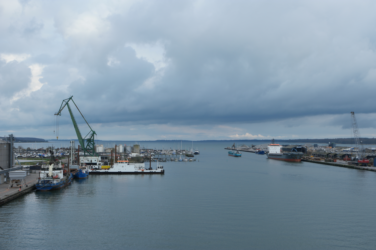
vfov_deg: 30.5
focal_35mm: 44
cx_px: 188
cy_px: 125
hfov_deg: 44.5
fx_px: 460
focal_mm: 29
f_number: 7.1
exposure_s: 1/320
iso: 100
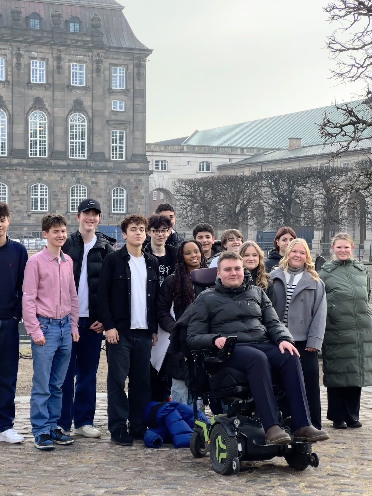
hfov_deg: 19.1
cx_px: 186
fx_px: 1103
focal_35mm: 77
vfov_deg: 25.3
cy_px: 248
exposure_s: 1/192
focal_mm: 9
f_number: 2.8
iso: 32
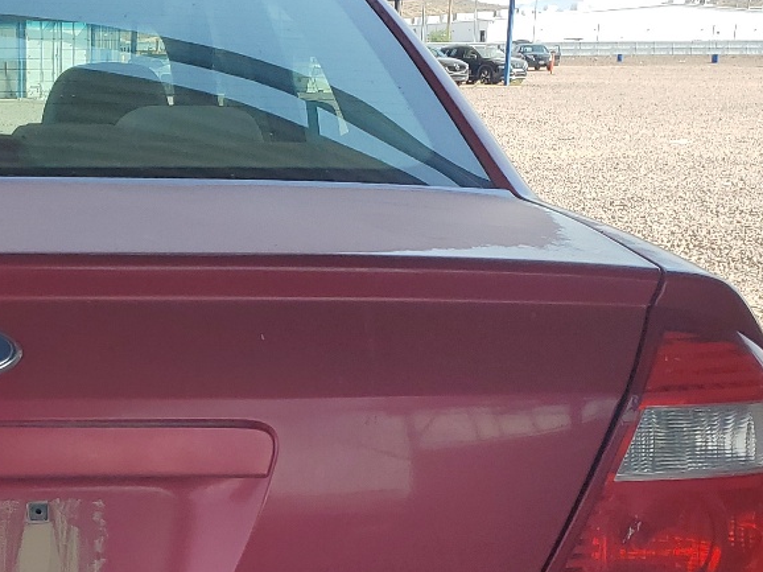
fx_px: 1586
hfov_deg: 25.2
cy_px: 489
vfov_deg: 20.1
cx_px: -61
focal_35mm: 72
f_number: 1.5
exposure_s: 1/714
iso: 50
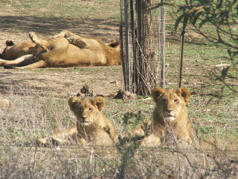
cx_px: 119
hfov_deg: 4.7
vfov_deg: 3.5
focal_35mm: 420
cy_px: 90
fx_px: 2888
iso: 50
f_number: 6.3
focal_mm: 69.45
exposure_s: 1/125
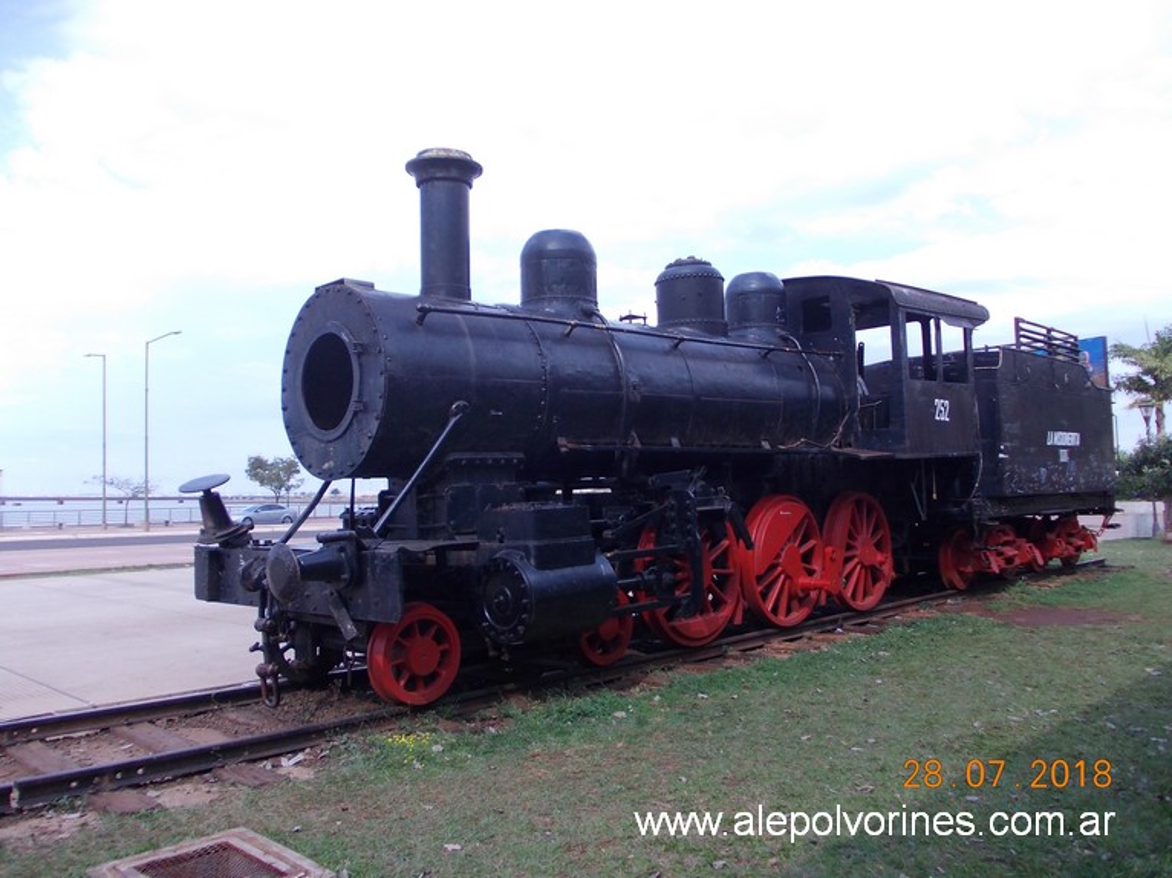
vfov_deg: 49.7
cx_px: 586
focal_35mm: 28
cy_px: 439
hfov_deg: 63.5
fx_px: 948
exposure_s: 1/160
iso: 80
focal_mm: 4
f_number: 5.4
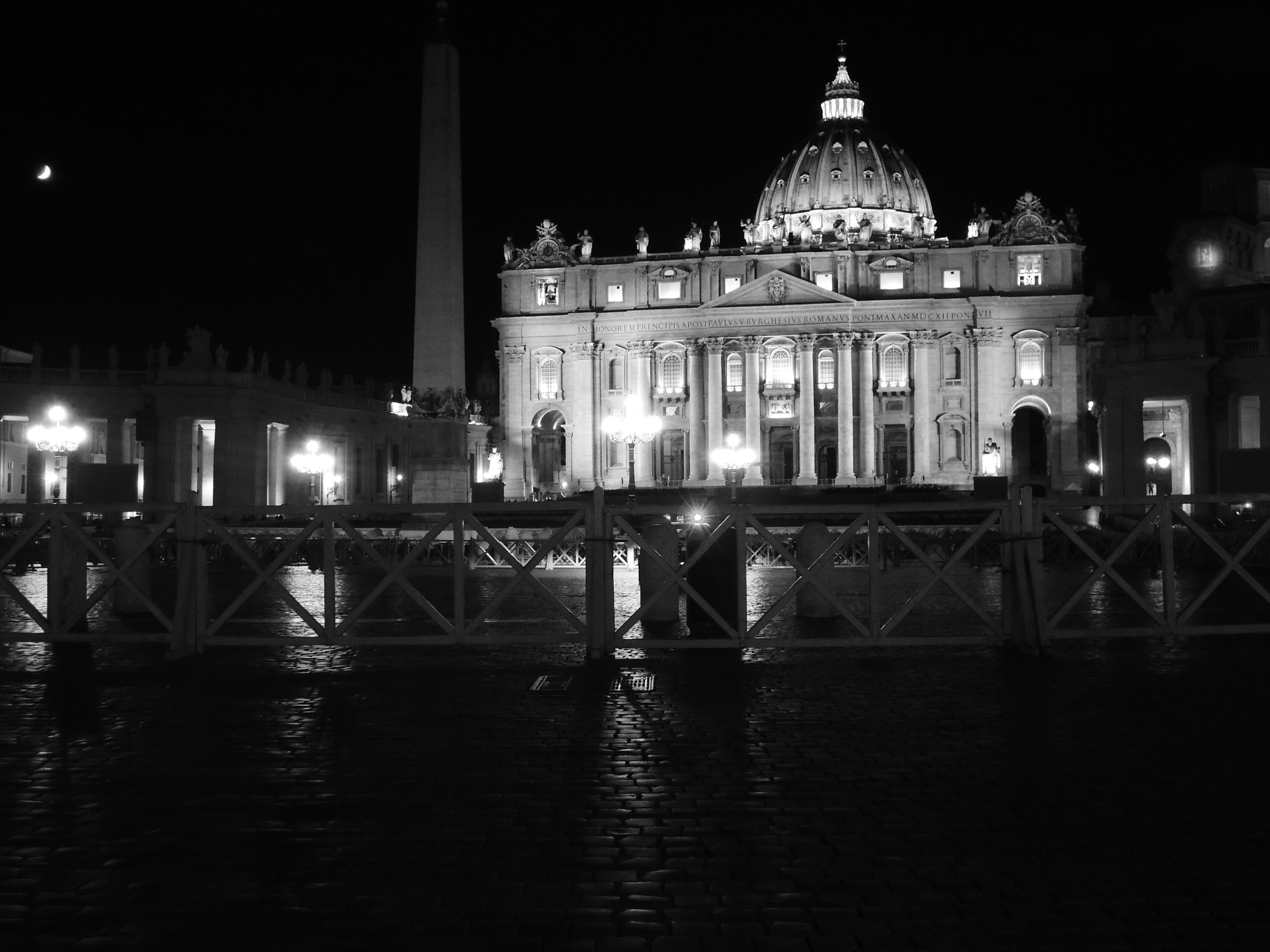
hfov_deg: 46.8
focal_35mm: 40
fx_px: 1468
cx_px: 635
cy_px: 476
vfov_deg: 36.0
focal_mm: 7.2
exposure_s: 1/8
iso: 800
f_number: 2.9
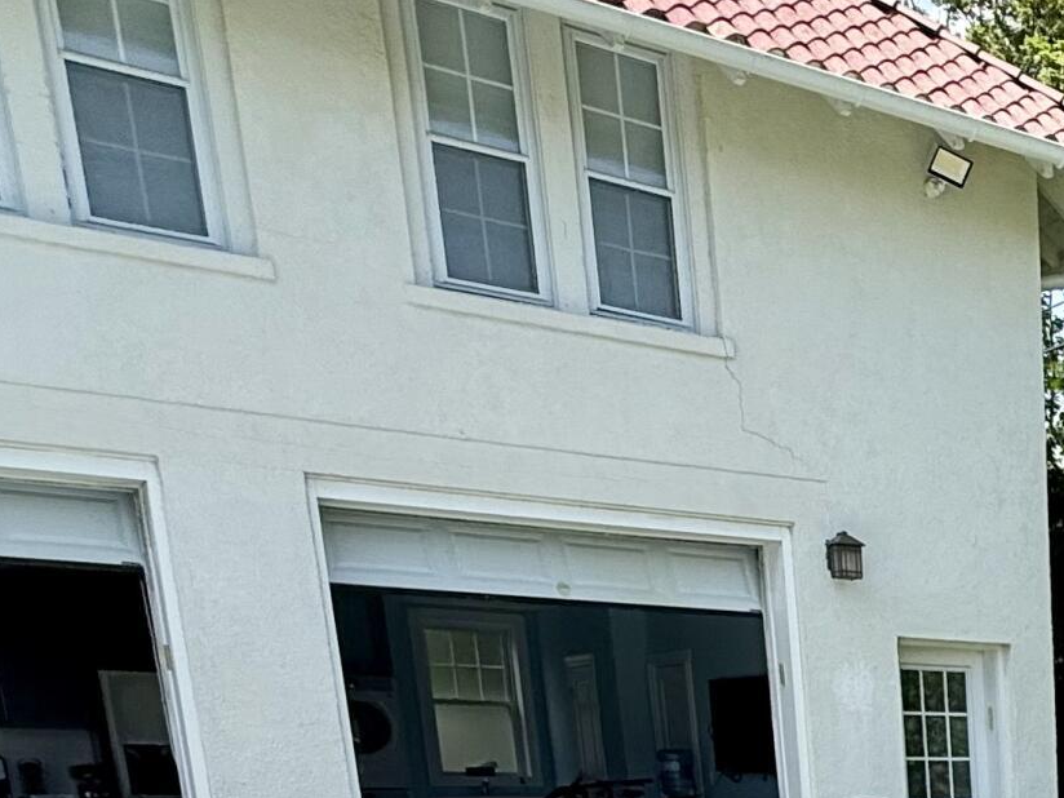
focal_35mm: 51
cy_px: 1140
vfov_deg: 23.7
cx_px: 1435
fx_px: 1568
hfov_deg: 29.2
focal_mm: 2.22
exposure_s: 1/2024
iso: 50
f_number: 2.2
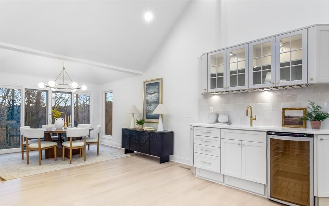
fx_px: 170
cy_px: 113
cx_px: 161
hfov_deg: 88.0
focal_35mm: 19
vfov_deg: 62.1
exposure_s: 1/60
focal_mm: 12
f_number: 3.5
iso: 400
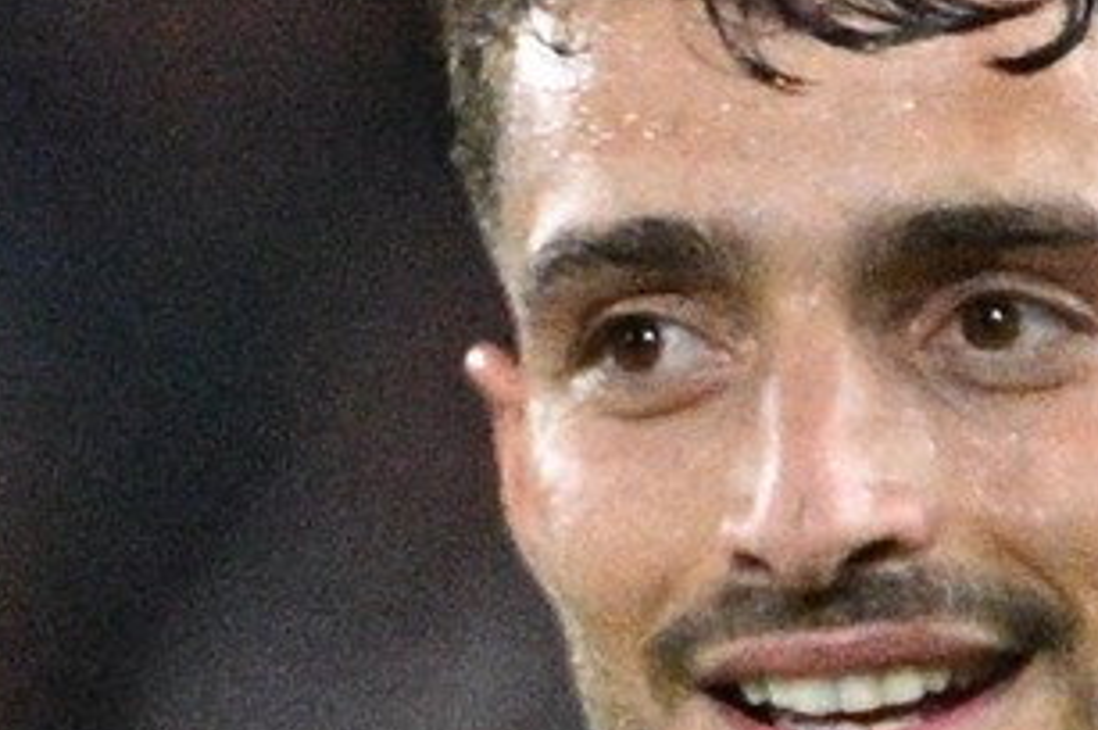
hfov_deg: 0.9
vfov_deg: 0.6
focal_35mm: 2349
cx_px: 769
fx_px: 71567
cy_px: 1242
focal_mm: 400
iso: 4000
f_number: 4
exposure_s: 1/1250
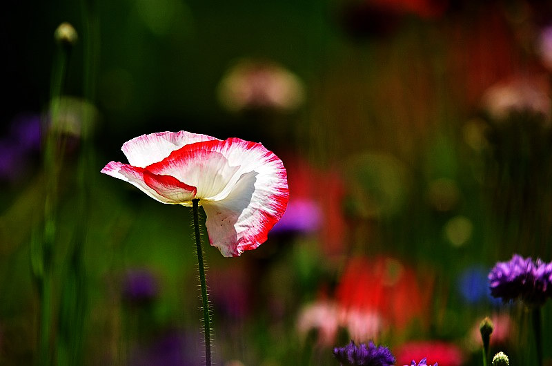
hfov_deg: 6.9
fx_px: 4591
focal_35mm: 300
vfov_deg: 4.6
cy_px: 183
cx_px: 276
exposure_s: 1/640
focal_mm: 200
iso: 100
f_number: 3.5
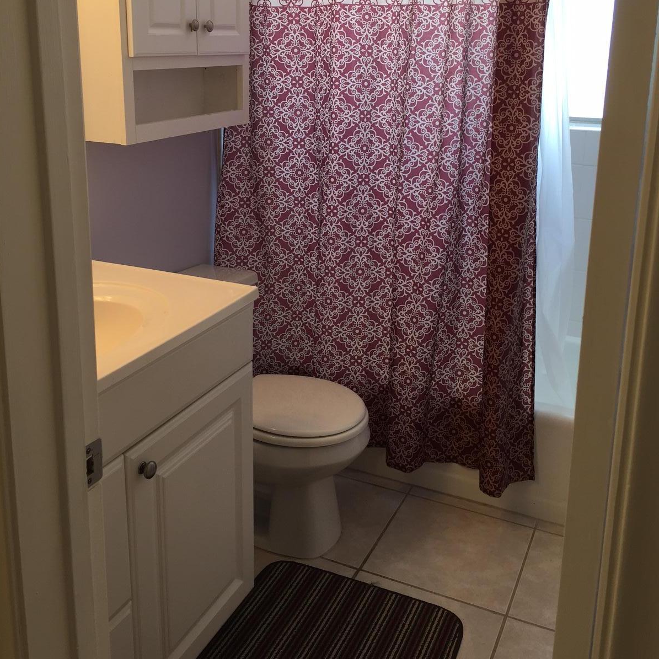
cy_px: 227
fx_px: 754
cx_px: 335
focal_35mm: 35
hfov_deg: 47.2
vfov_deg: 46.6
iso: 32
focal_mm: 4.15
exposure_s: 1/60
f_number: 2.2
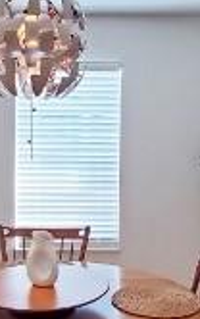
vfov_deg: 38.1
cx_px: 79
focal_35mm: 53
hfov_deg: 24.4
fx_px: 461
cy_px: 140
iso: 125
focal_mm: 1.8
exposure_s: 1/60
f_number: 2.2
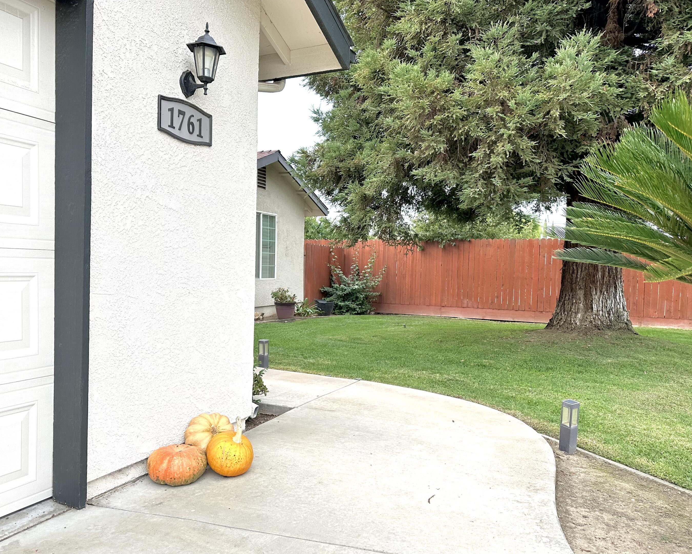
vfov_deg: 54.9
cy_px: 286
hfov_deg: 66.0
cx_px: 352
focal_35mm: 26
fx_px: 532
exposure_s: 1/910
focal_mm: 6.86
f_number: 1.78
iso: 80
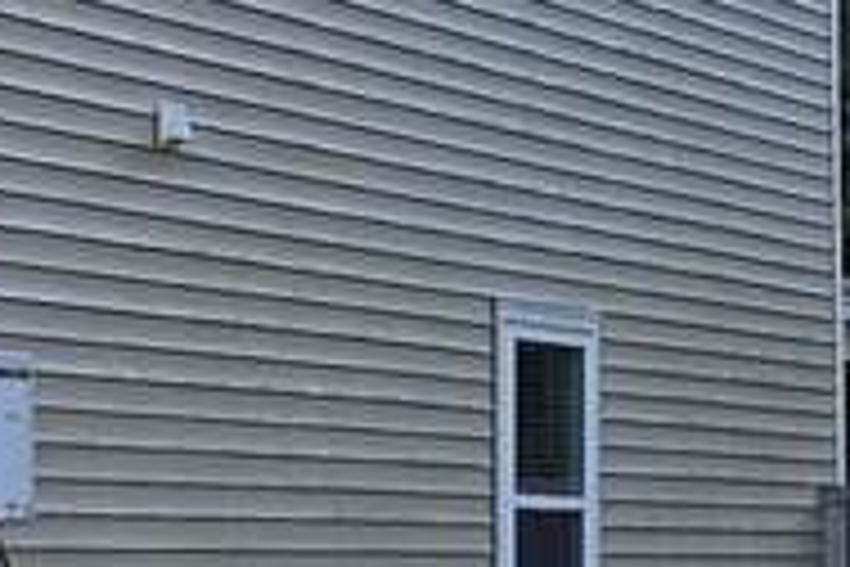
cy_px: 423
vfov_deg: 8.5
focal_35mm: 162
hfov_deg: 12.5
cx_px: 4
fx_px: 3825
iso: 25
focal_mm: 5.4
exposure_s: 1/917
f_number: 1.8
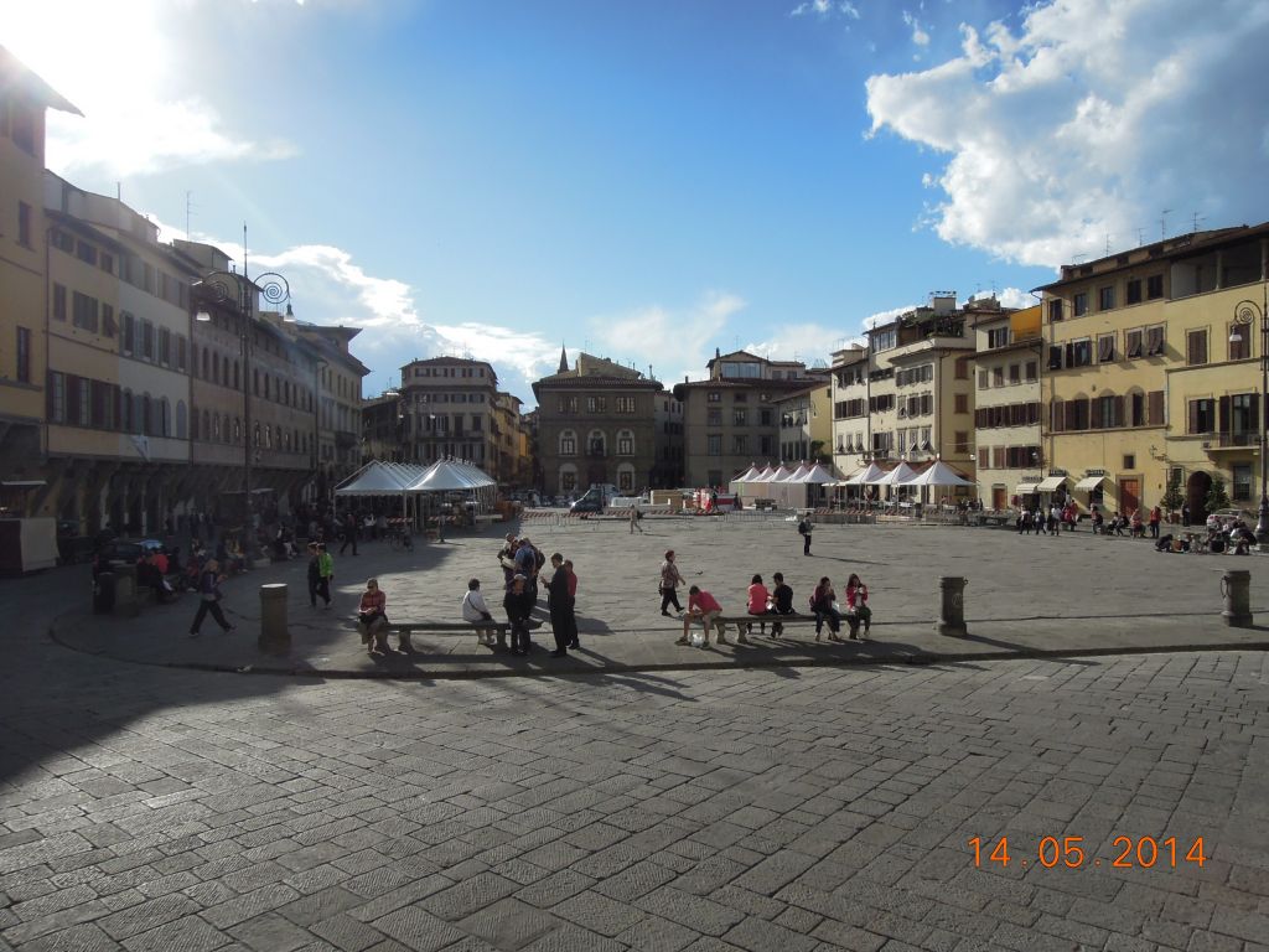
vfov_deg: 56.8
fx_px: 880
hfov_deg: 71.6
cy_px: 476
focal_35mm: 24
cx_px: 634
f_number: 4.5
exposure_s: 1/1600
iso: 160
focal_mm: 4.3
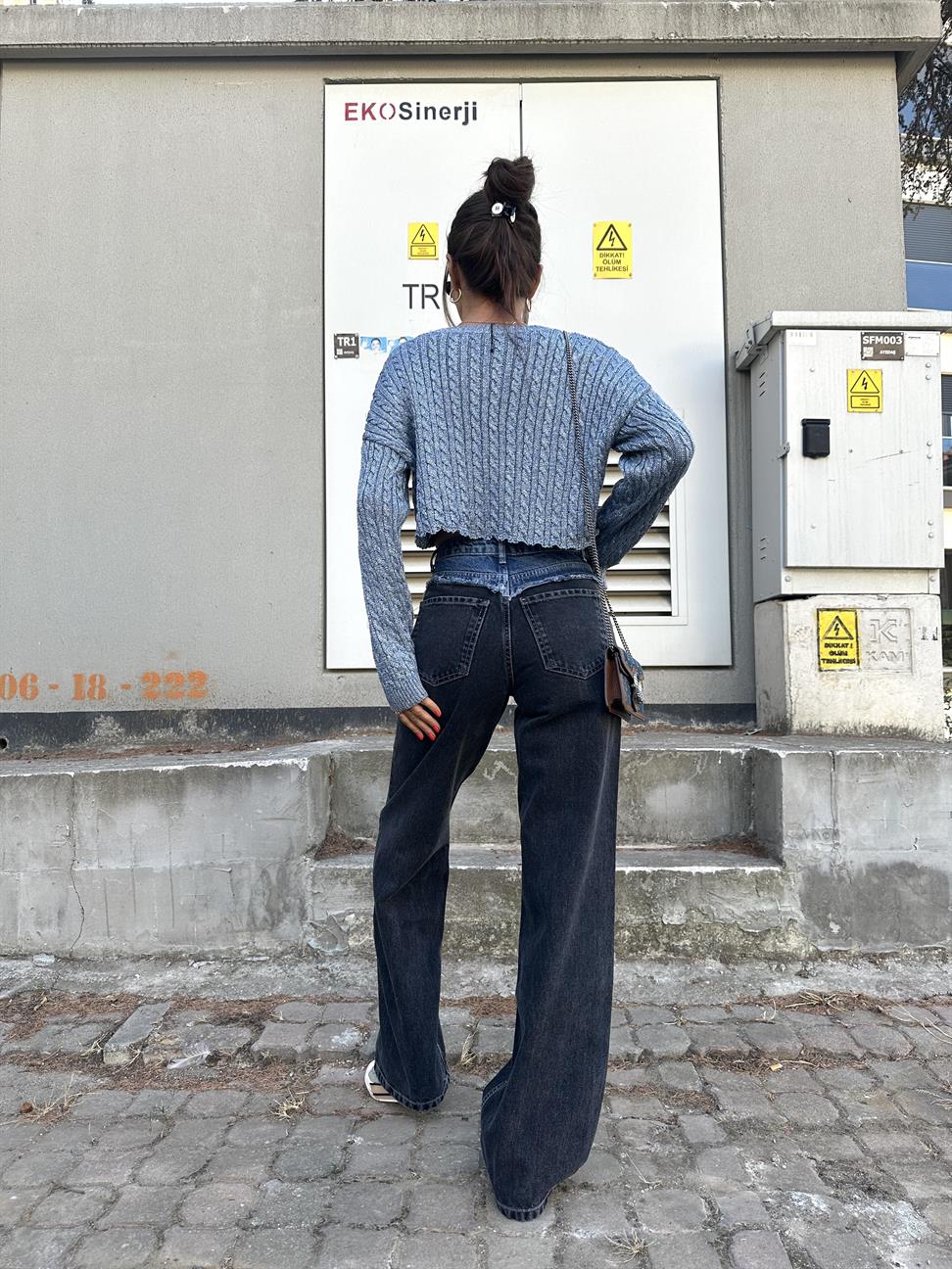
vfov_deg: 71.6
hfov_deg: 56.8
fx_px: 880
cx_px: 476
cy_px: 634
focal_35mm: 24
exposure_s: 1/450
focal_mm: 6.86
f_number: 1.78
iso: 80
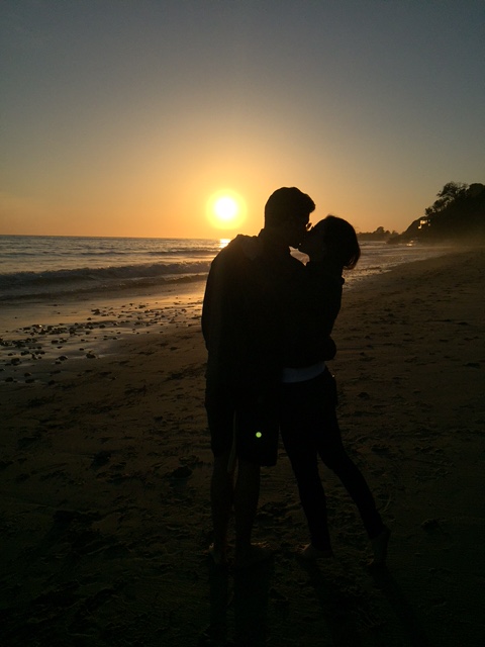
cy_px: 324
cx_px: 242
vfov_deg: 61.7
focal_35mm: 29
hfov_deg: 48.2
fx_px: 542
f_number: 2.2
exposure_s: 1/13333
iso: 32
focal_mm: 4.15
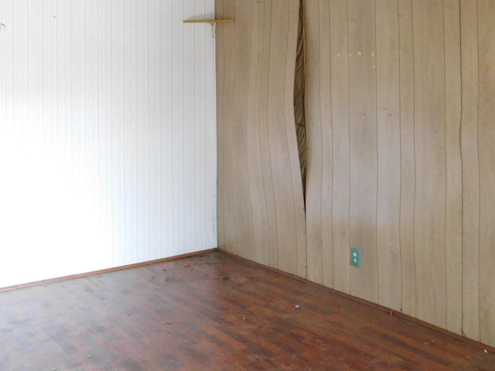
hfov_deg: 42.7
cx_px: 198
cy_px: 85
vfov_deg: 32.2
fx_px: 629
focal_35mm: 44
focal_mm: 4
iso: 400
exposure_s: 1/15
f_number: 3
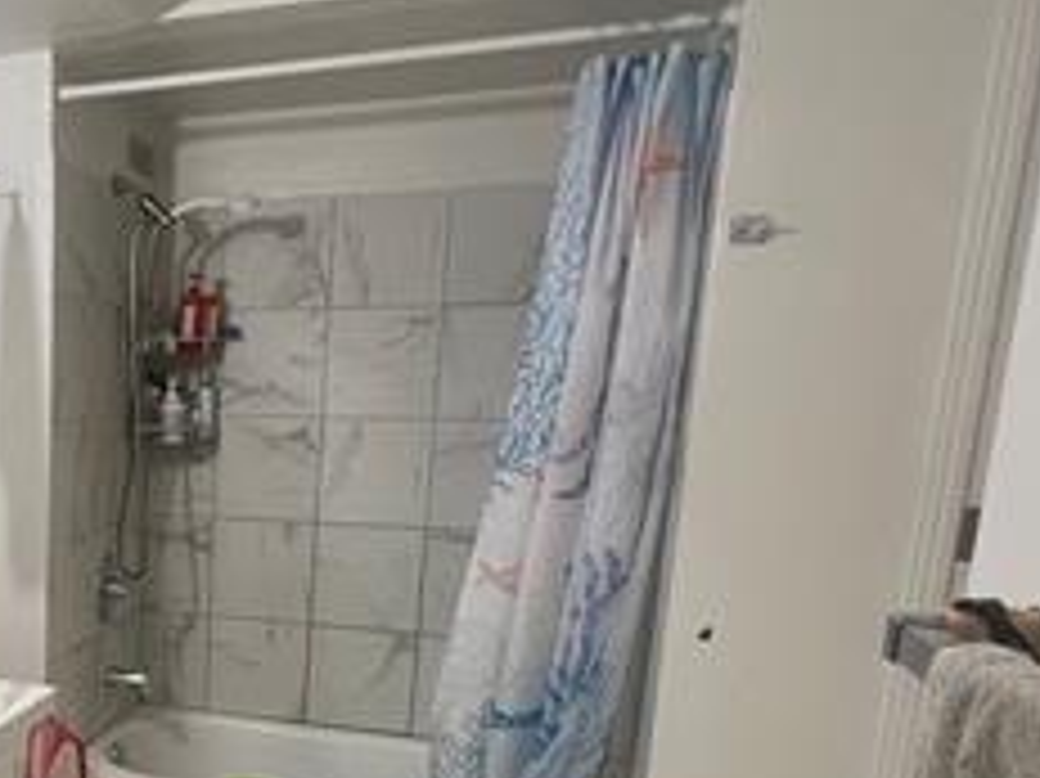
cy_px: 630
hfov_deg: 44.1
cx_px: 9
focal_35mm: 36
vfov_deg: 38.1
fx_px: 1081
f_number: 1.8
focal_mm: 1.57
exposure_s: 1/120
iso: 200
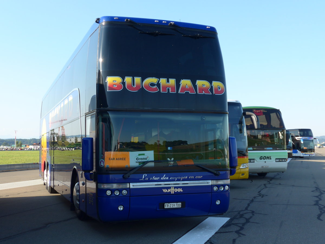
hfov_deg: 41.2
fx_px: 432
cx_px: 162
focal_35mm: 46
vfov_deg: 31.5
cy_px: 122
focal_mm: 9.5
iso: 80
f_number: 3
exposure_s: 1/500
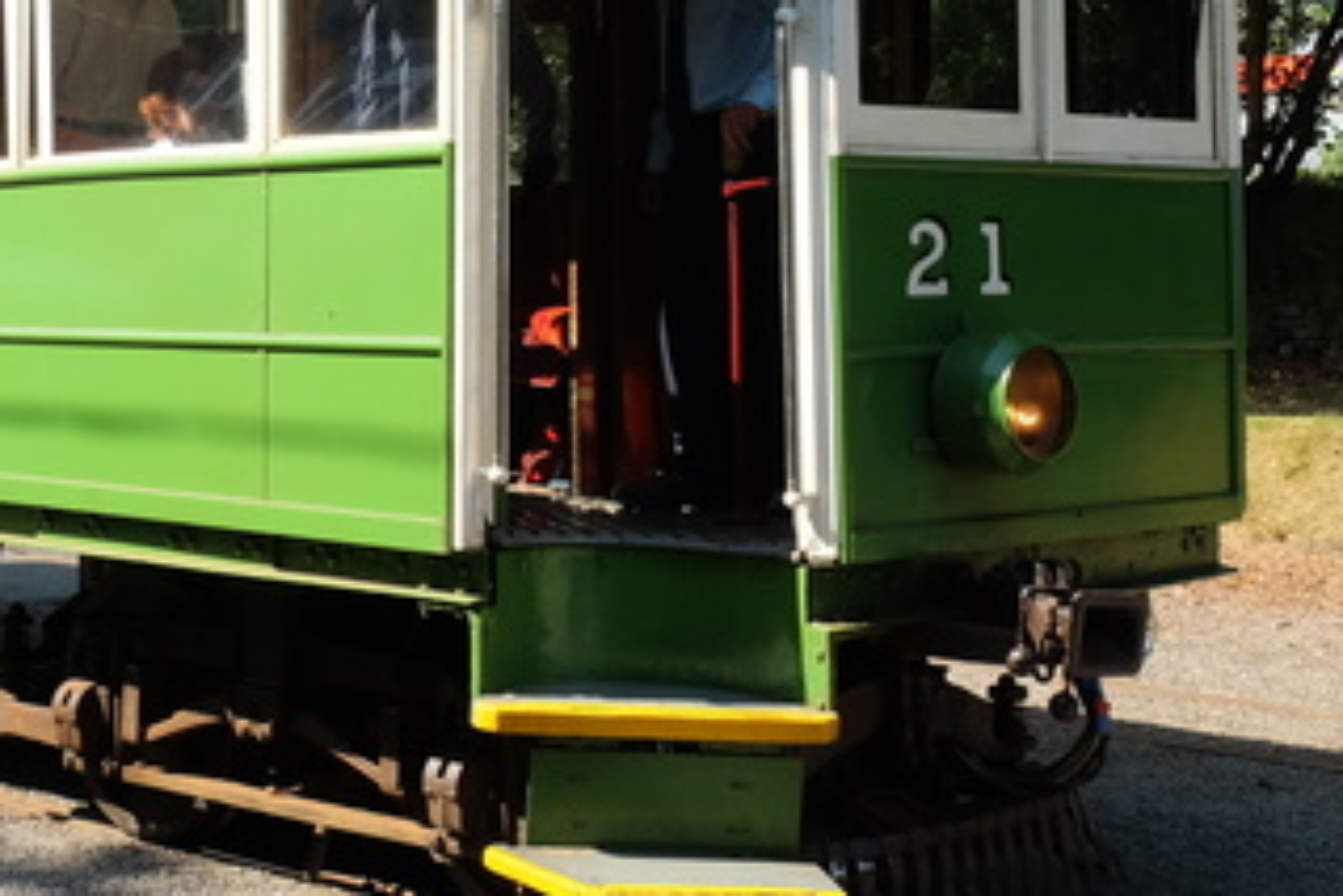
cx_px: 160
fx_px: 2687
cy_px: 160
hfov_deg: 27.2
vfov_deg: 18.7
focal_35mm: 72
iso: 400
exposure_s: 1/140
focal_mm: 19.6
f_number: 8
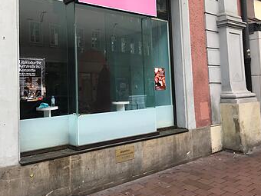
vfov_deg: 48.2
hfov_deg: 61.6
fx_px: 219
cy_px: 99
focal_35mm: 29
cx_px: 134
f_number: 1.8
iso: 20
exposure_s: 1/397
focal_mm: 3.99
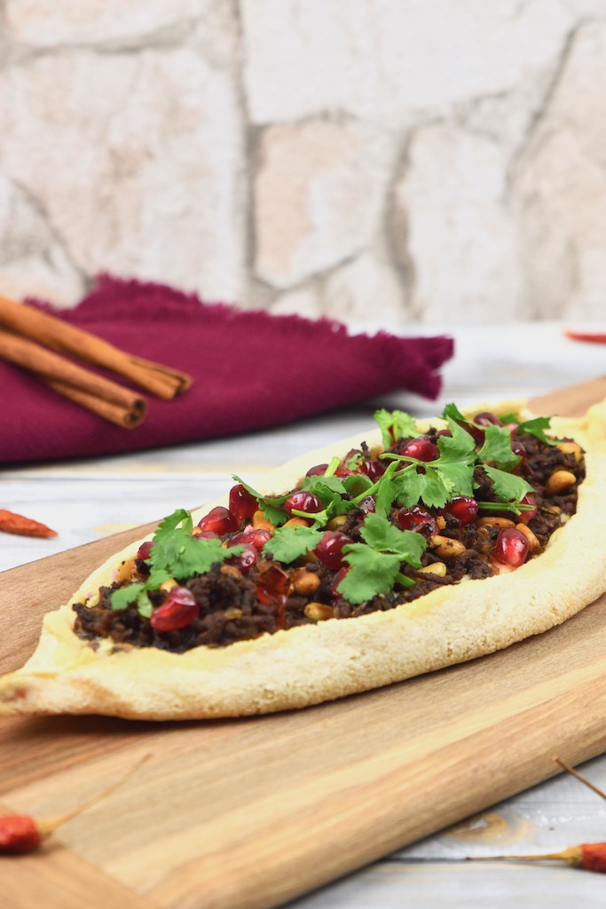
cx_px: 303
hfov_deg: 13.0
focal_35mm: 105
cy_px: 454
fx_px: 2650
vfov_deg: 19.5
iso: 400
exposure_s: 1/125
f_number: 5.6
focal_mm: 70
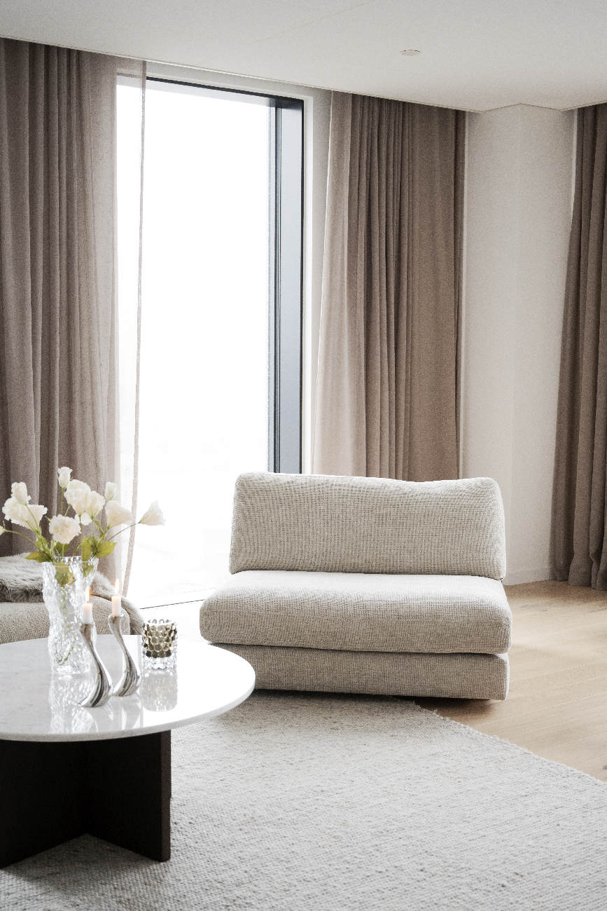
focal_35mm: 44
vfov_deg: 44.5
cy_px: 456
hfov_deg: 30.5
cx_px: 304
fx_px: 1112
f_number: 4
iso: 1000
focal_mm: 44
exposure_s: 1/100
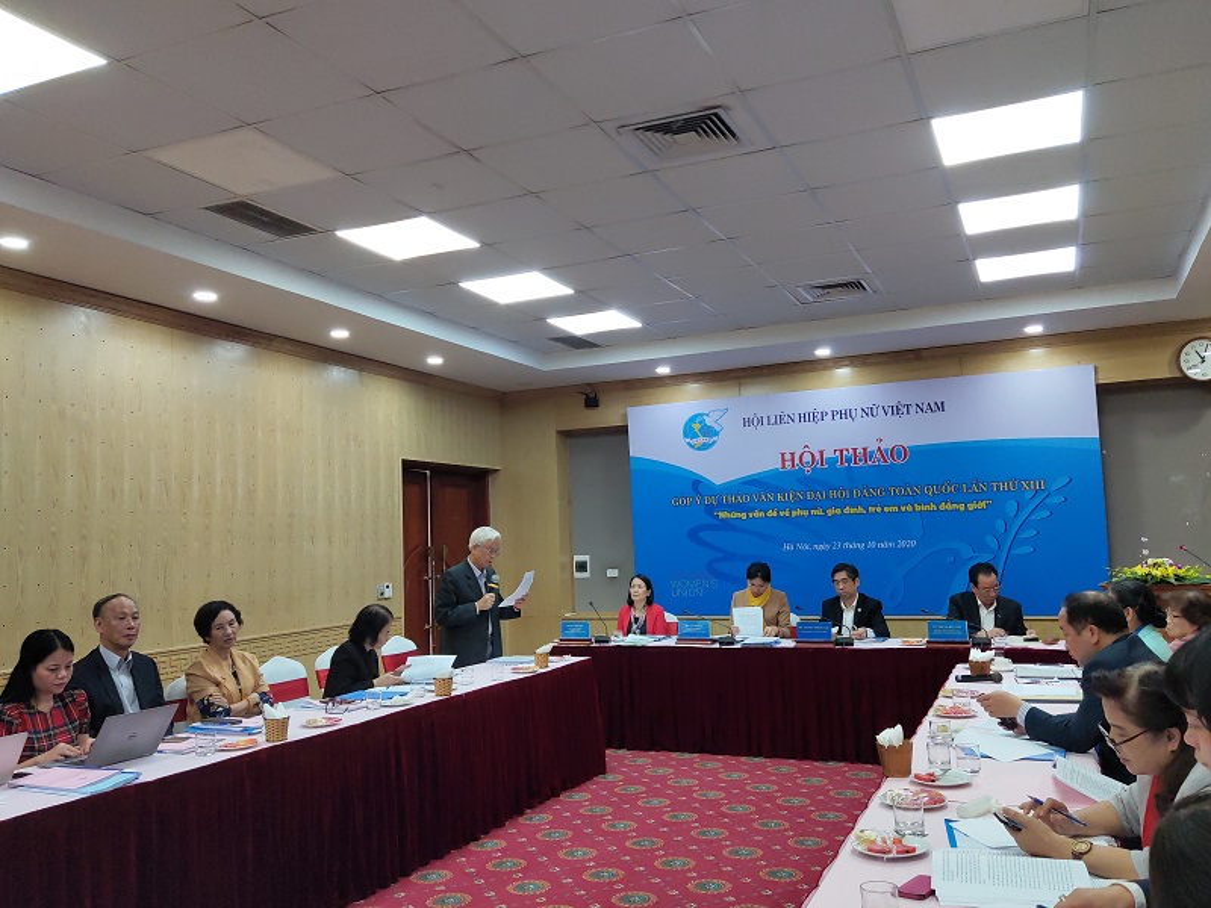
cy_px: 454
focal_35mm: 25
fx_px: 875
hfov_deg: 69.4
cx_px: 606
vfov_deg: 54.9
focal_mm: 4.71
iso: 113
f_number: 1.7
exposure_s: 1/100
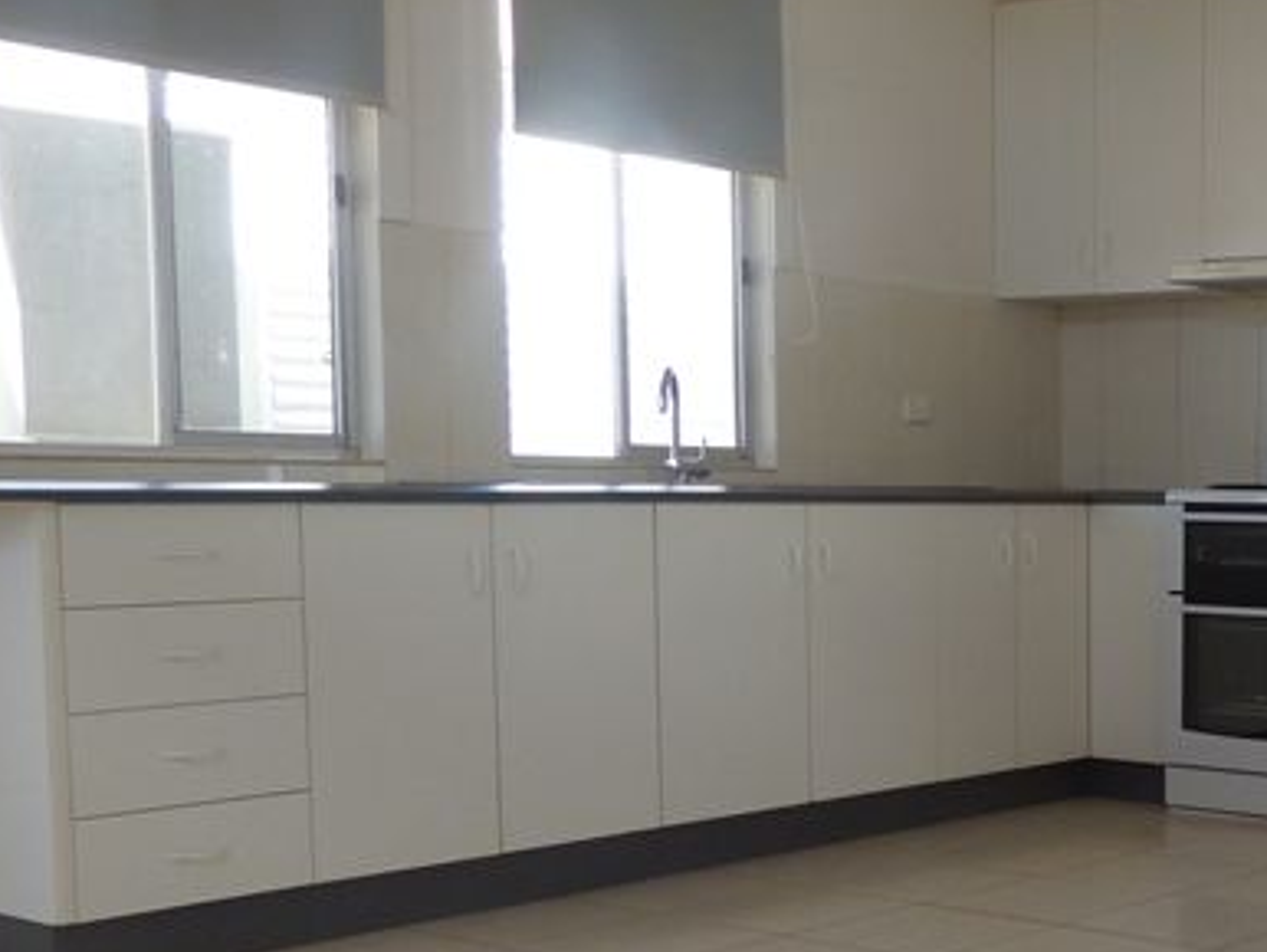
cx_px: 1329
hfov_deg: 32.6
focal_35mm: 53
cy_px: 696
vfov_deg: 27.2
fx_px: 1941
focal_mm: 3.58
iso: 100
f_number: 2.8
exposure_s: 1/125
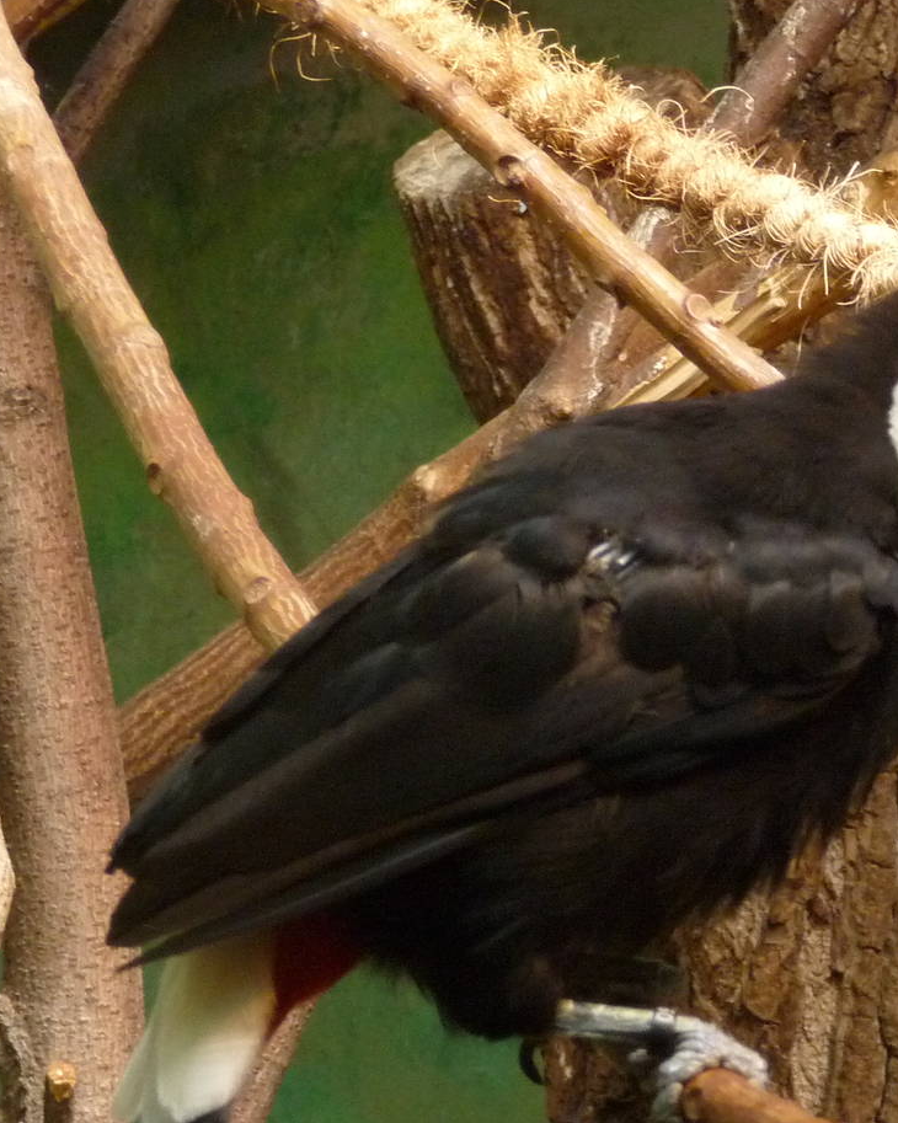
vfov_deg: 8.0
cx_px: 951
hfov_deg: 6.3
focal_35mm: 243
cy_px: 622
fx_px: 8076
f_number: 4.7
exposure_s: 1/40
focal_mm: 21.8
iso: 400
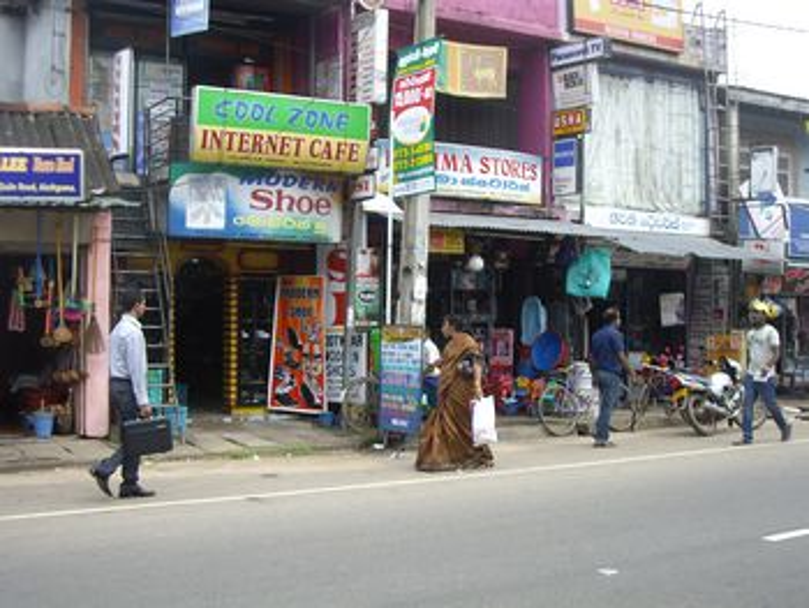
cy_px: 304
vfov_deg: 30.9
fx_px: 1099
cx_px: 404
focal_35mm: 47
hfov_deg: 40.4
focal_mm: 7.6
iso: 50
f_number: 3
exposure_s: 1/200
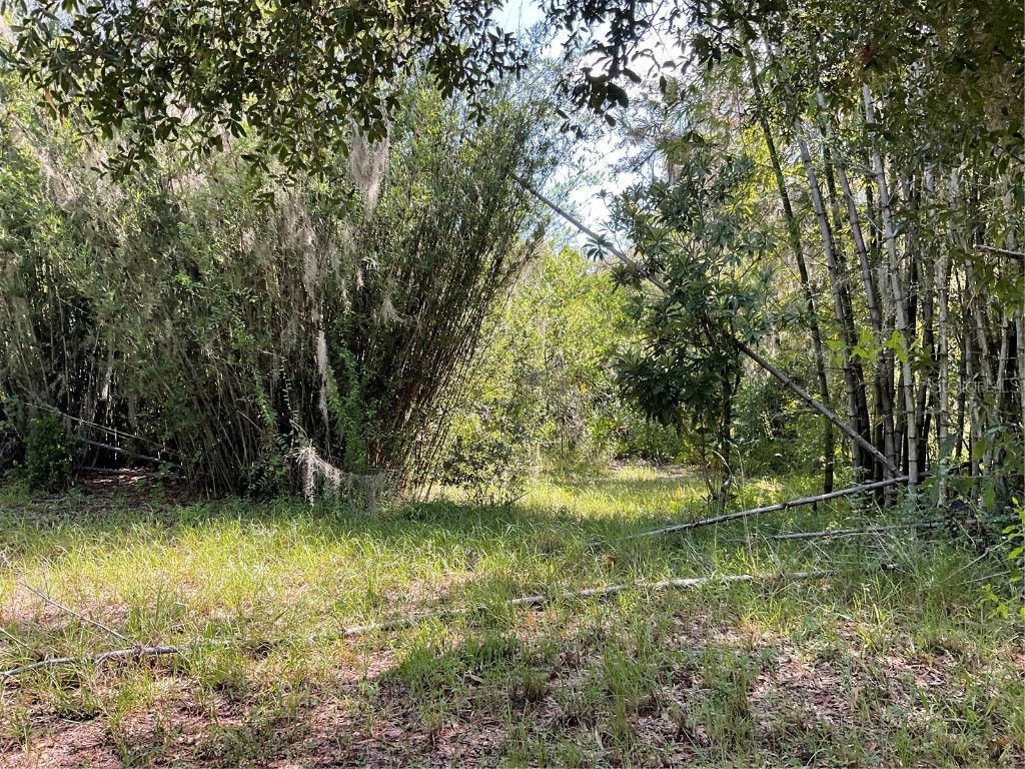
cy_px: 384
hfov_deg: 61.7
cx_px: 512
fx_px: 859
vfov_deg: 48.2
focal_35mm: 29
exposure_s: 1/143
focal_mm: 3
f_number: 1.8
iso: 16
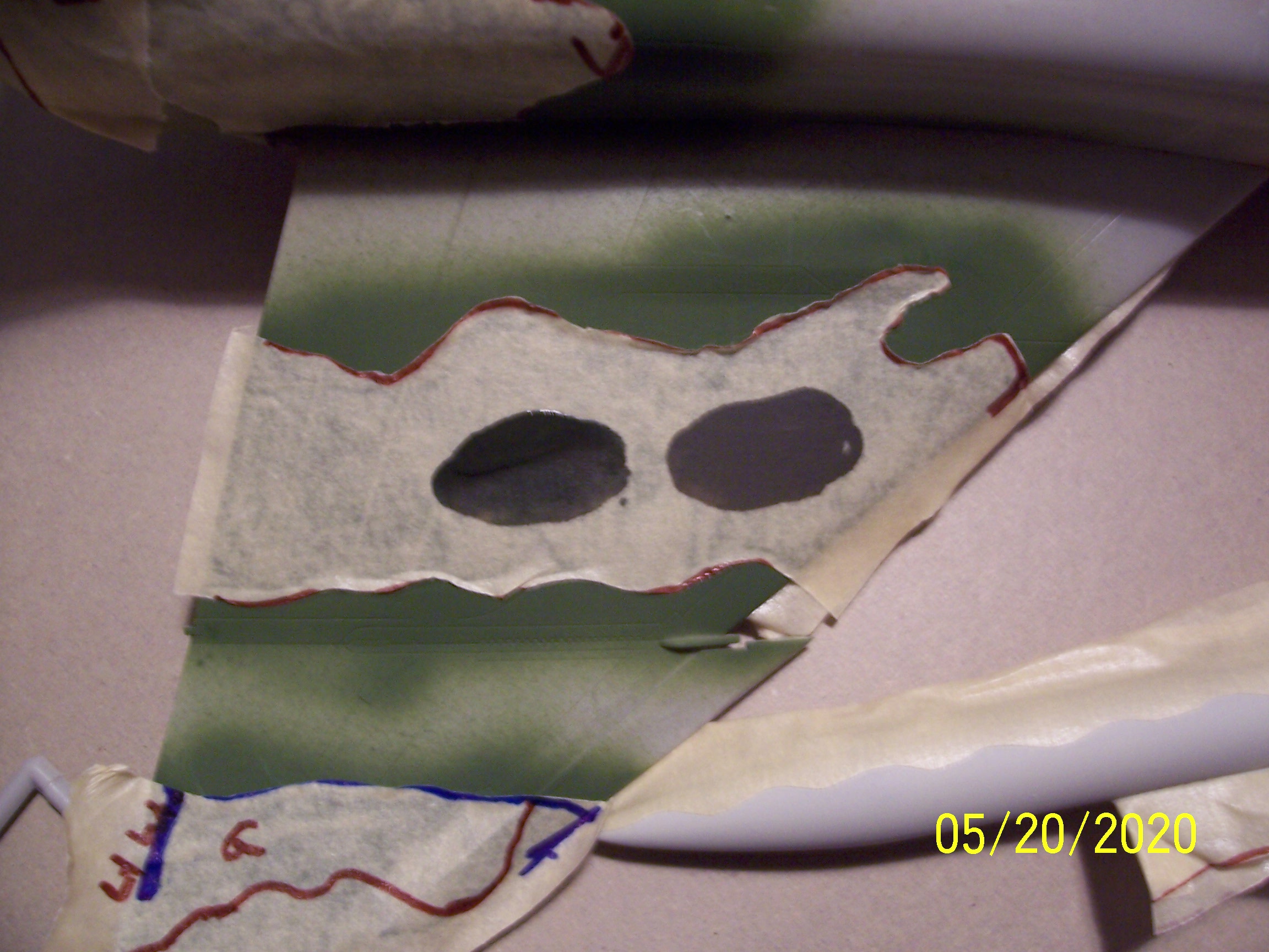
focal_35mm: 34
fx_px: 1246
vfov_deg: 41.8
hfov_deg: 54.0
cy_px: 476
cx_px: 634
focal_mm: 5.6
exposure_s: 1/8
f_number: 2.7
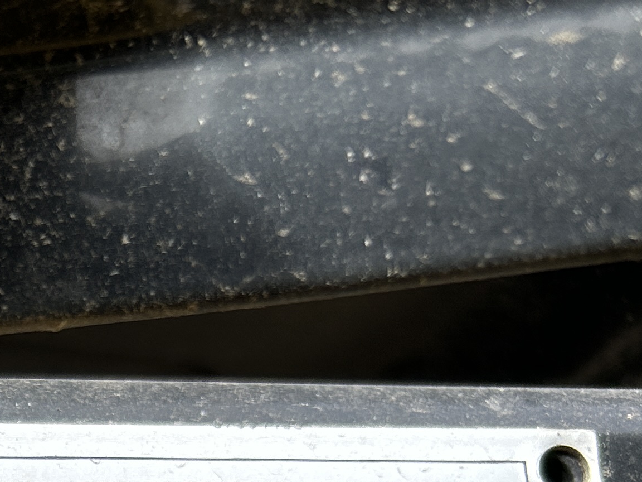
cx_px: -379
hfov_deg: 18.5
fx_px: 1688
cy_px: 843
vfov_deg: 14.5
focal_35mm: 91
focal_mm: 5.7
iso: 50
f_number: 1.5
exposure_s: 1/1553
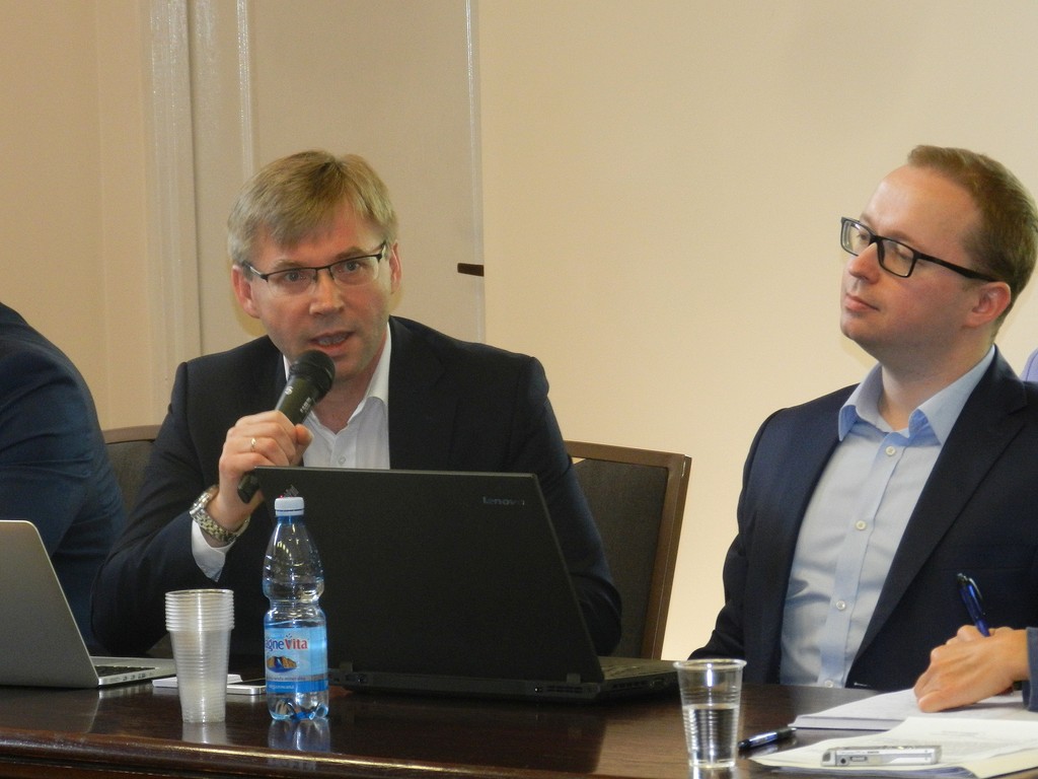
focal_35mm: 215
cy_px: 390
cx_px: 519
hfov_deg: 9.2
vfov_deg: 6.9
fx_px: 6447
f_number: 5.6
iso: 560
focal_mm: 38.2
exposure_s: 1/50
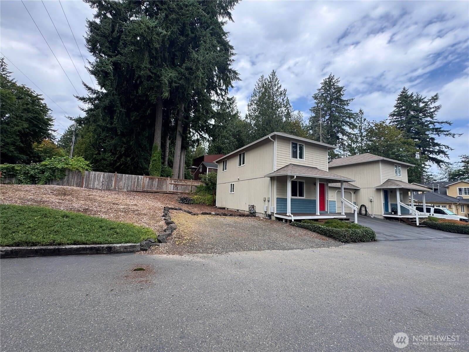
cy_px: 176
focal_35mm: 14
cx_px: 234
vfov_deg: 85.7
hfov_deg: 102.1
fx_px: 190
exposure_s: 1/306
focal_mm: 2.22
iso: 40
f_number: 2.2
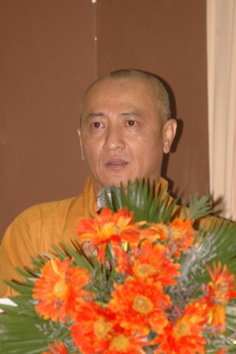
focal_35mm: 450
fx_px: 4422
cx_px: 118
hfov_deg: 3.1
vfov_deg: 4.6
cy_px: 177
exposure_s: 1/50
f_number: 5.6
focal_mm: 300
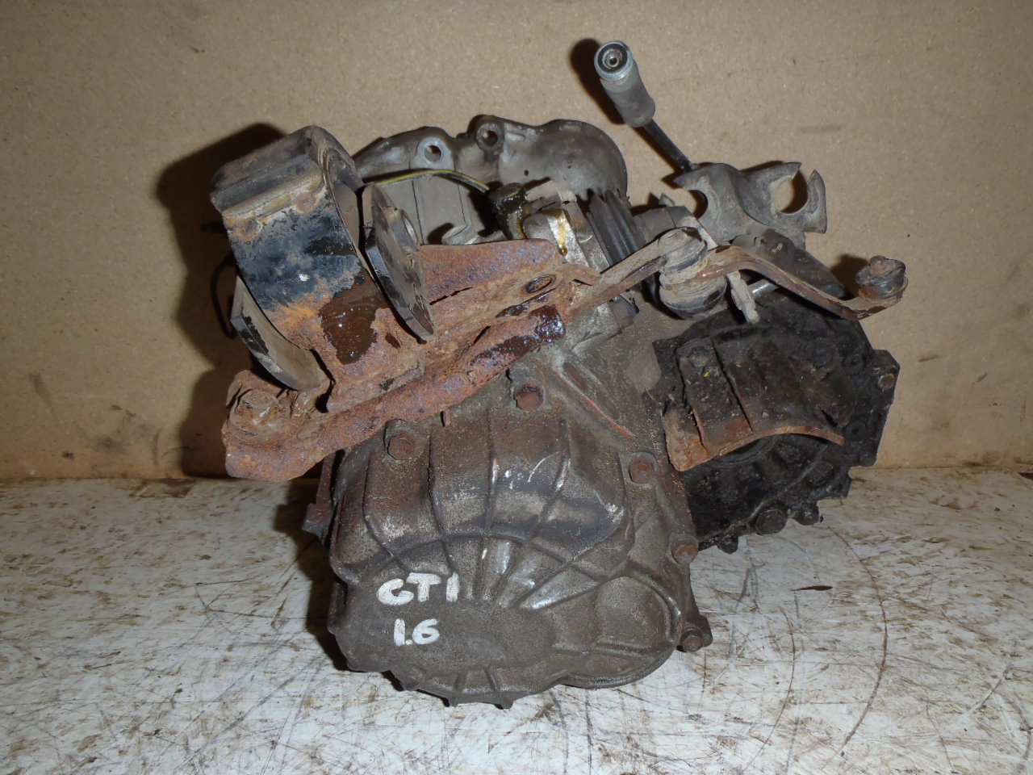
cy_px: 388
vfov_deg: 49.7
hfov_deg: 63.4
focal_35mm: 28
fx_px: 836
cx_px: 516
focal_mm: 5
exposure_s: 1/30
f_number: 3.9
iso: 100
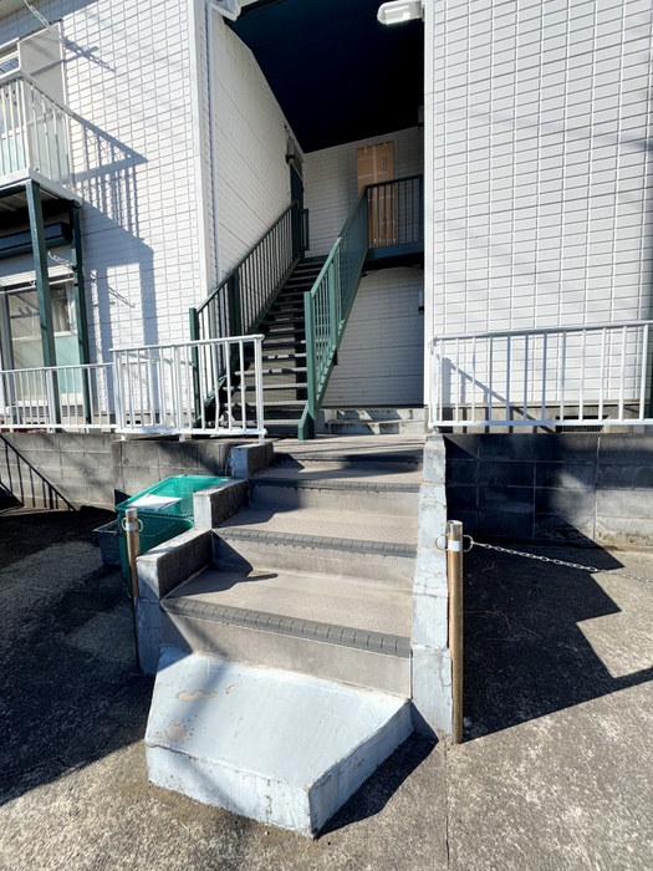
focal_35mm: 14
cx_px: 326
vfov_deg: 102.1
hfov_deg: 85.7
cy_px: 436
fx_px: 352
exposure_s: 1/1672
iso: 50
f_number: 2.2
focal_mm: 2.22
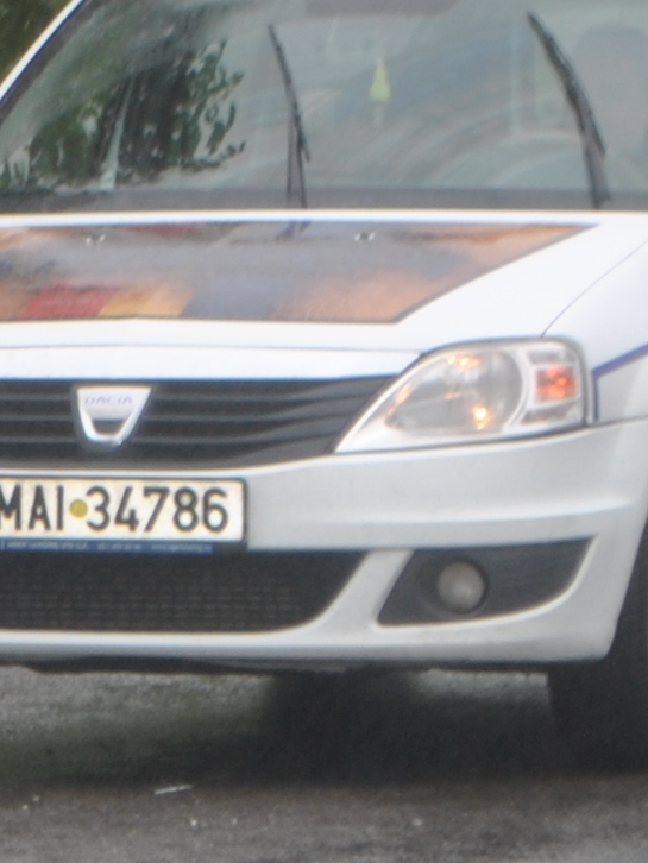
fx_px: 10566
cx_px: -791
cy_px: 345
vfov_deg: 4.7
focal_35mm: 424
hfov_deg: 3.5
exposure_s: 1/125
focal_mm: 55
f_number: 5.6
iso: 140
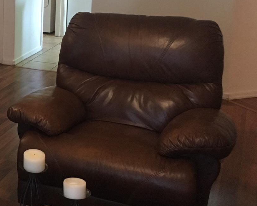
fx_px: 532
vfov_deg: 21.3
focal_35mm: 70
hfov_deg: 24.4
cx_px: -58
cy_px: 13
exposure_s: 1/24
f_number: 2.2
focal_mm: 4.15
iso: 200
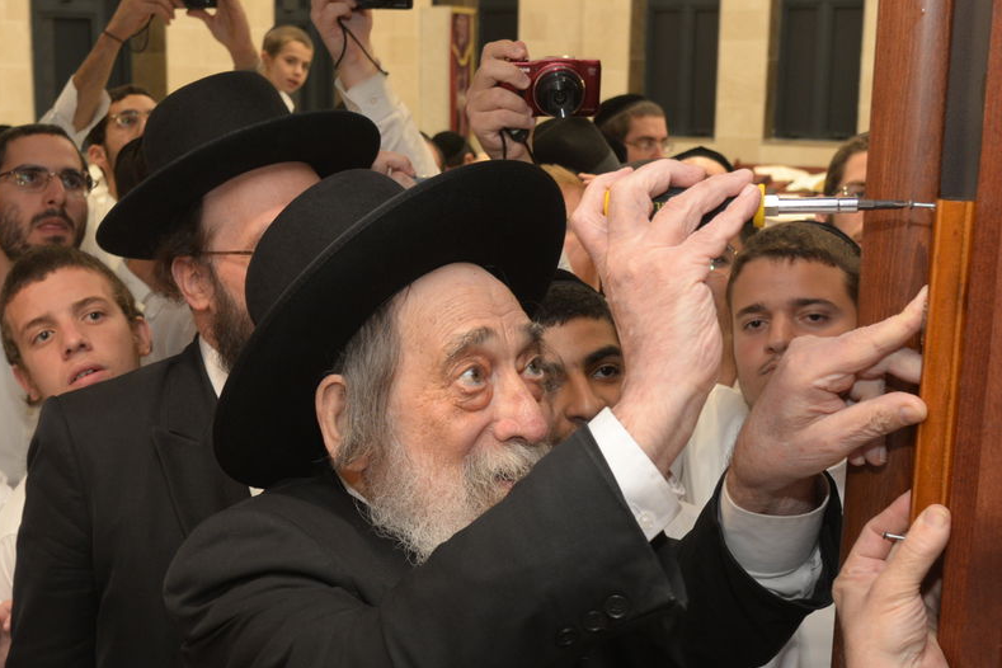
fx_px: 1531
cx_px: 387
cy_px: 378
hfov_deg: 36.1
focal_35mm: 55
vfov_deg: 24.6
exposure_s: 1/100
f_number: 5.6
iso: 1000
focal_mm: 31
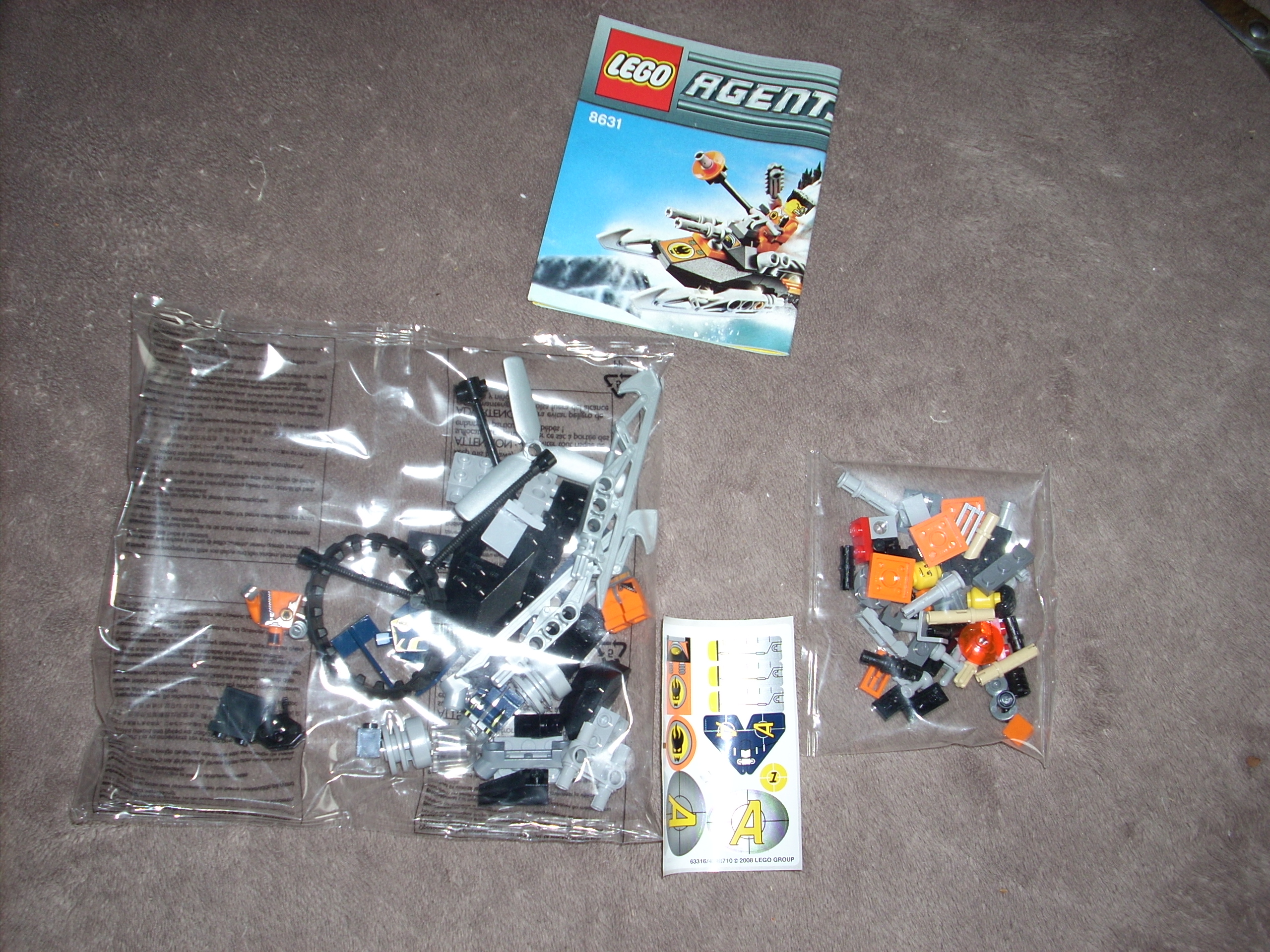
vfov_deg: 38.7
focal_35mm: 37
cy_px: 476
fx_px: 1357
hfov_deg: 50.1
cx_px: 635
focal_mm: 6.2
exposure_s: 1/60
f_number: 2.8
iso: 64
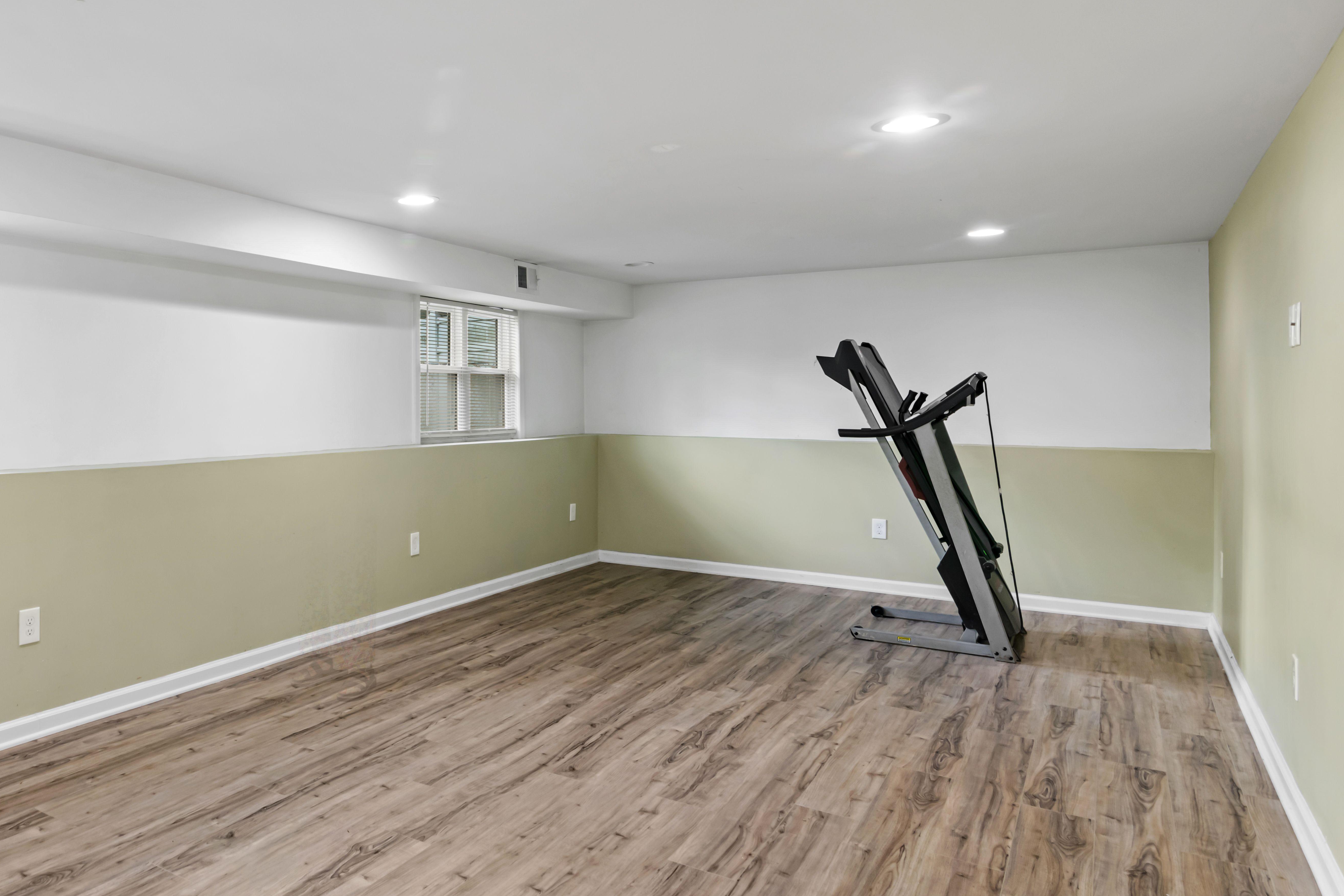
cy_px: 418
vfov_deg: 51.3
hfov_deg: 68.0
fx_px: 933
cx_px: 375
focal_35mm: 25
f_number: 9
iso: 320
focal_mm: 16
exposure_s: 1/2
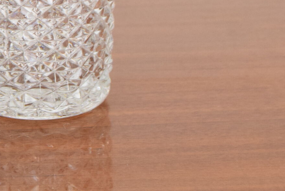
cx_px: -141
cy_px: 1
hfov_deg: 9.8
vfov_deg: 6.8
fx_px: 1608
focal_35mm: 203
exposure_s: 1/200
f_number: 7.1
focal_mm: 40
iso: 1600
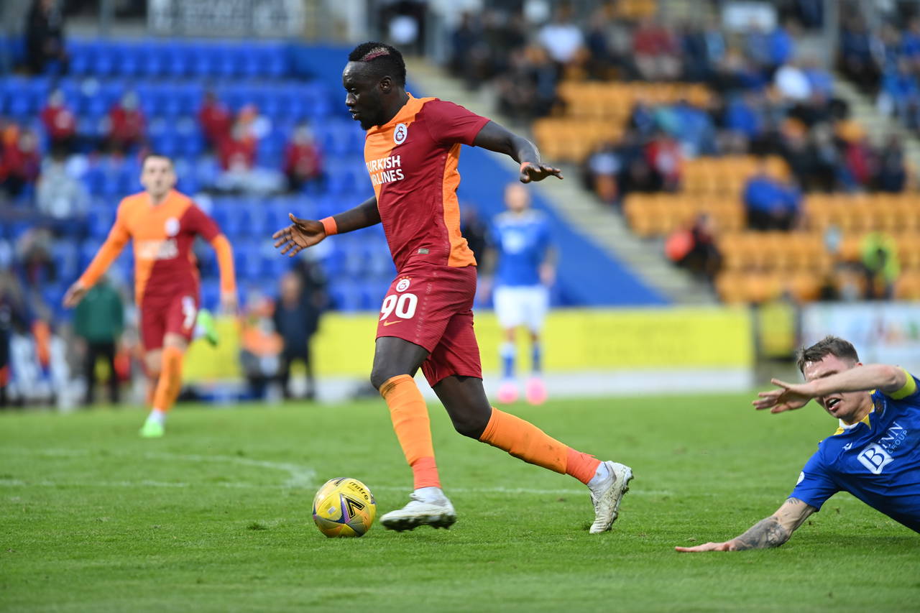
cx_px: 460
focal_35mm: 300
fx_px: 7665
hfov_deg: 6.9
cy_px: 306
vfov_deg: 4.6
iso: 1600
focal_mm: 300
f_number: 4
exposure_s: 1/640
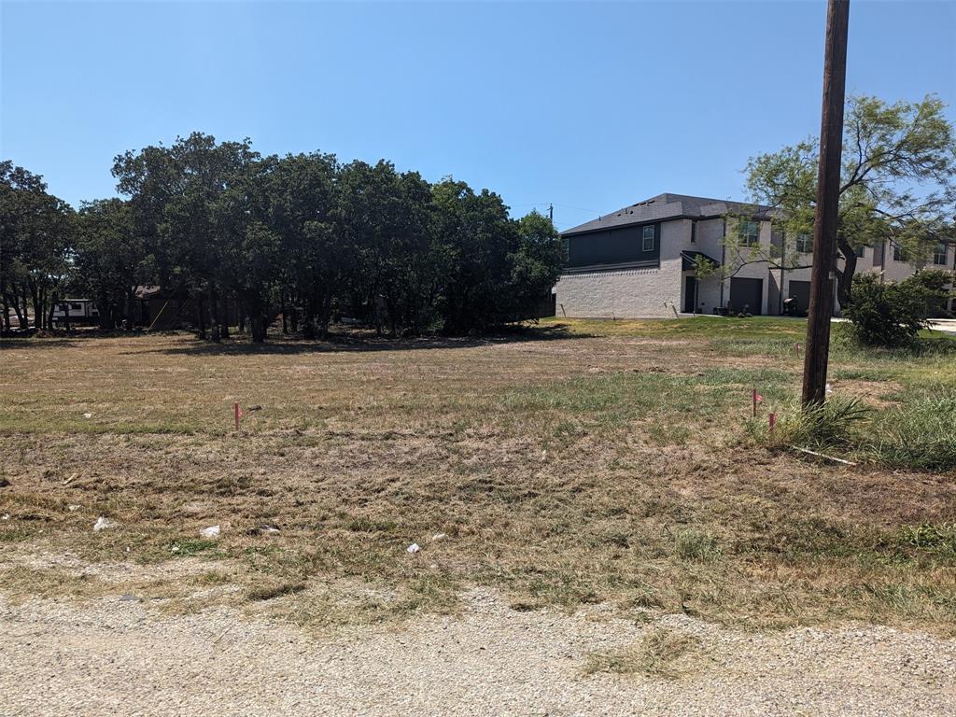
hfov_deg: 71.6
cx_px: 478
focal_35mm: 24
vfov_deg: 56.8
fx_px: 663
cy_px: 358
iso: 46
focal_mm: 6.81
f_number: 1.85
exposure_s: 1/1887
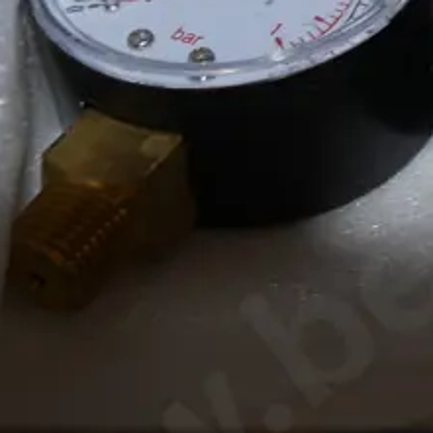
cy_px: 48
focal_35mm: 123
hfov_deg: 13.1
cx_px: 717
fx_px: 1741
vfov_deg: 14.1
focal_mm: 15
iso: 200
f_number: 3.6
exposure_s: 1/60
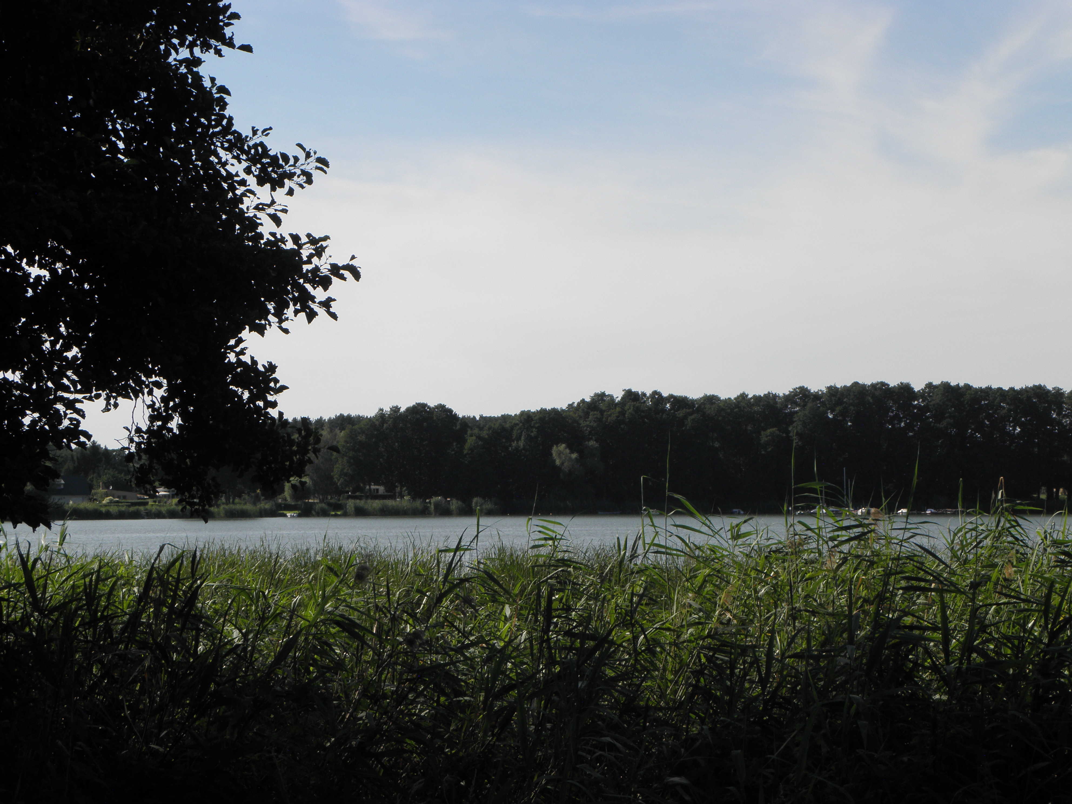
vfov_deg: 14.5
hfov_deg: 19.3
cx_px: 536
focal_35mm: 102
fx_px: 3159
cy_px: 402
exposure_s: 1/320
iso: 64
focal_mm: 18.29
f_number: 5.6
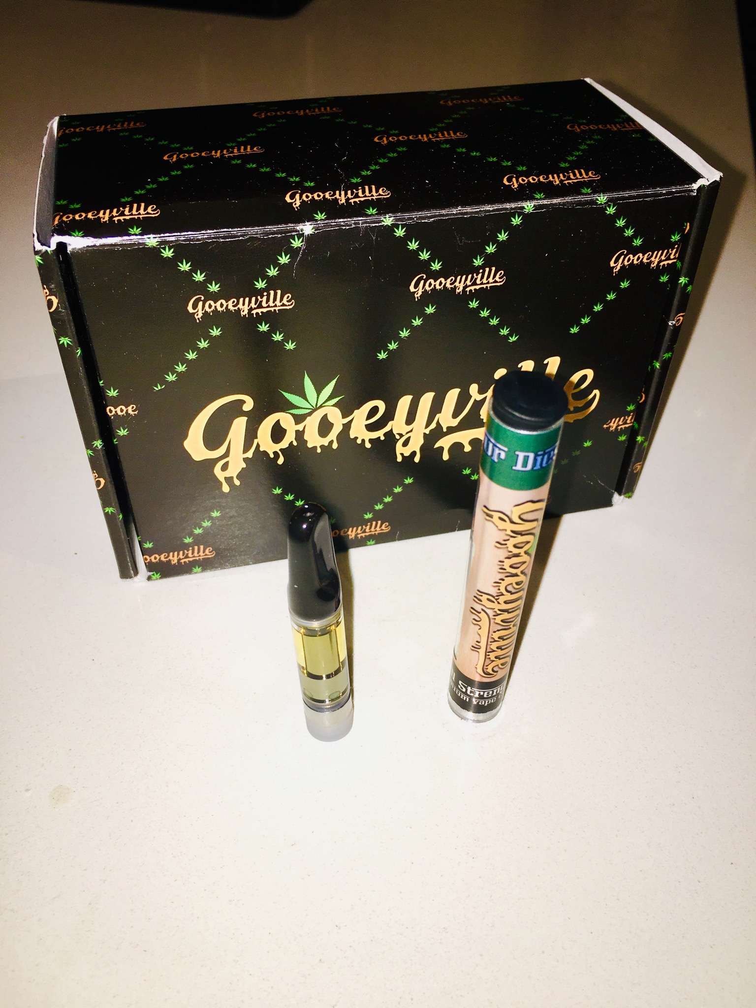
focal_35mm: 29
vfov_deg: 61.7
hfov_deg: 48.2
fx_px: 844
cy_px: 504
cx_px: 378
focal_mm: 4.15
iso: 25
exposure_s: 1/120
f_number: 2.2
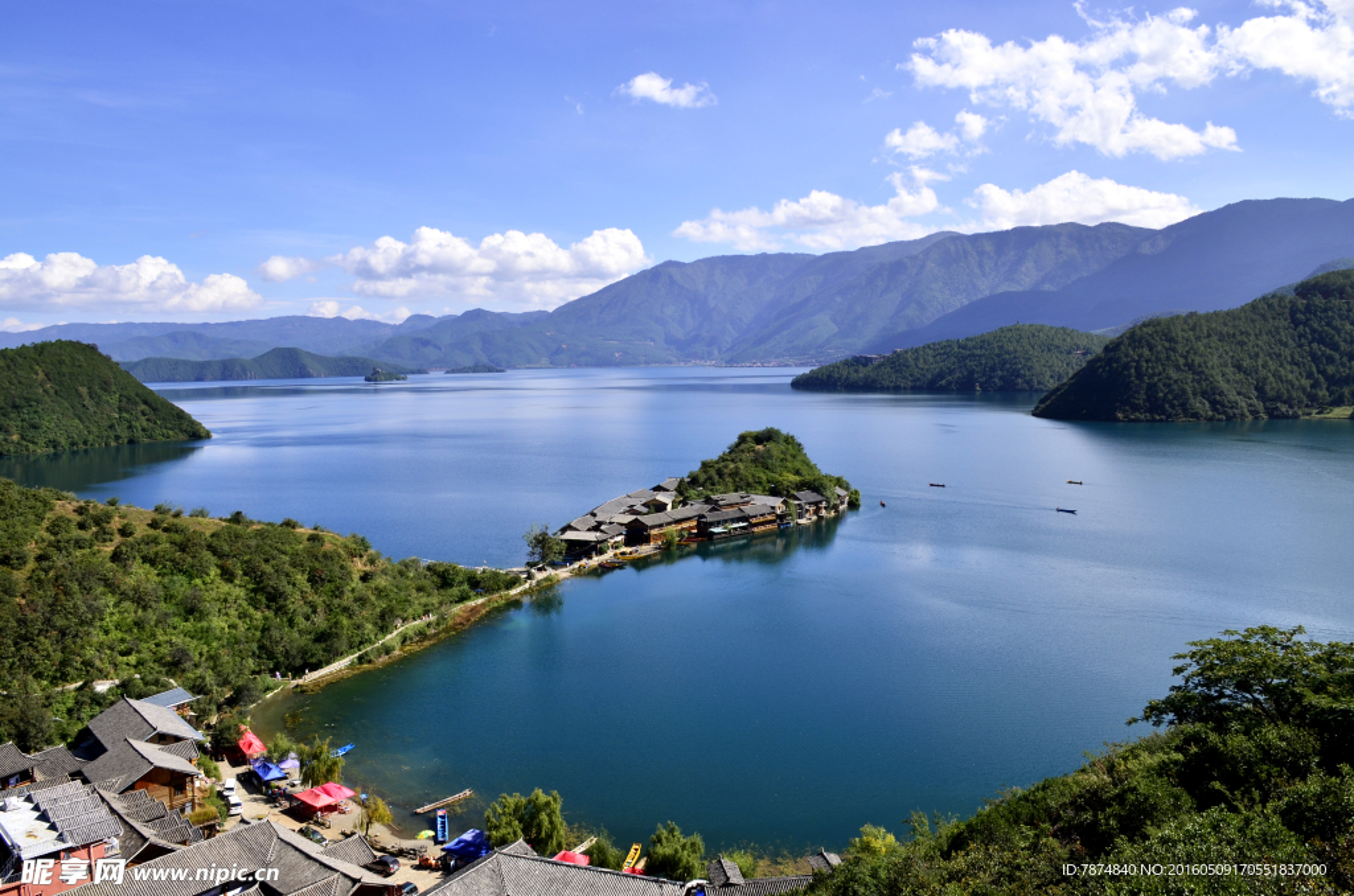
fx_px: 1013
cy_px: 448
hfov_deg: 67.5
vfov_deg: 47.7
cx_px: 677
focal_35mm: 27
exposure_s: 1/400
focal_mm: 18
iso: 125
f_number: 9
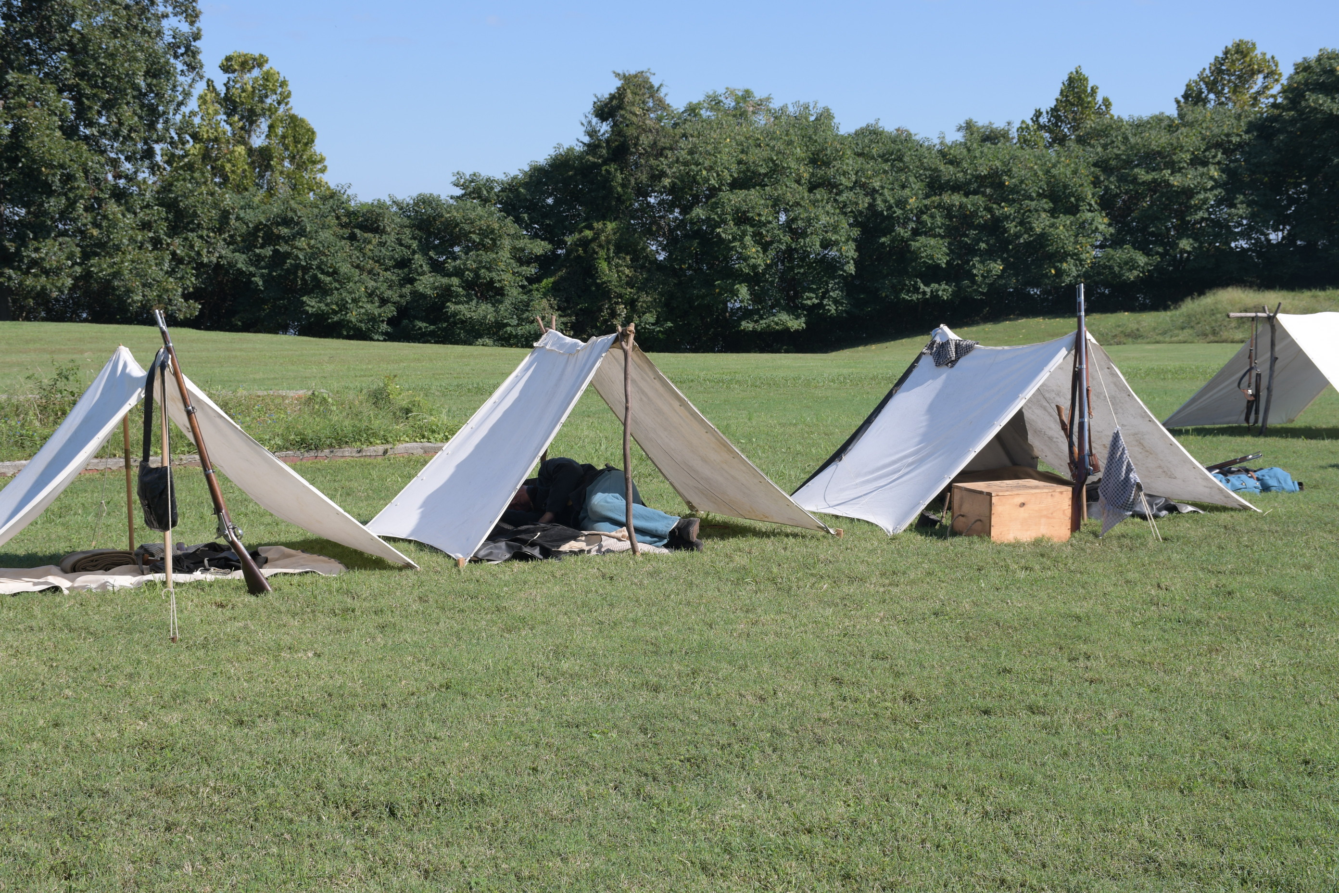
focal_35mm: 52
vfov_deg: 26.0
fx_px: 1934
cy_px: 446
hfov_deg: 38.2
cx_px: 670
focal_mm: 35
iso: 100
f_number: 8
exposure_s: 1/250
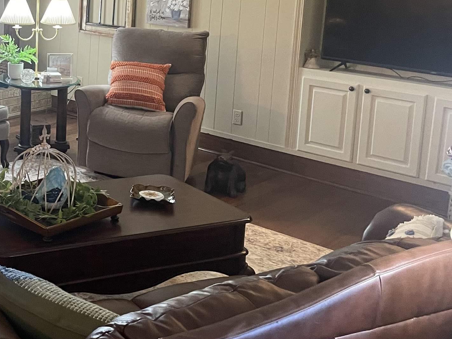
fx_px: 731
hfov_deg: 31.0
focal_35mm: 56
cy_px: 48
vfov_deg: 25.5
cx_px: -30
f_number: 1.6
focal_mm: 4.2
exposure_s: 1/60
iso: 400
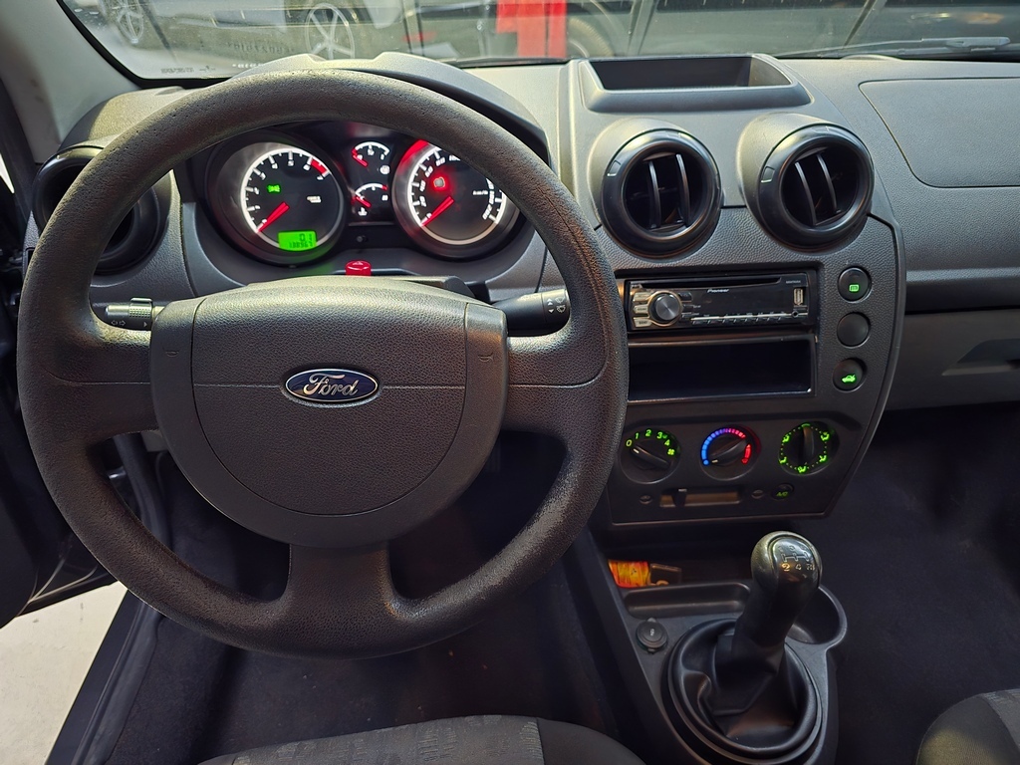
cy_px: 382
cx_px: 510
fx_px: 678
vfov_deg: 58.9
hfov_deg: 73.9
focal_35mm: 23
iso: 2500
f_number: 1.7
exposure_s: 1/40
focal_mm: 6.3
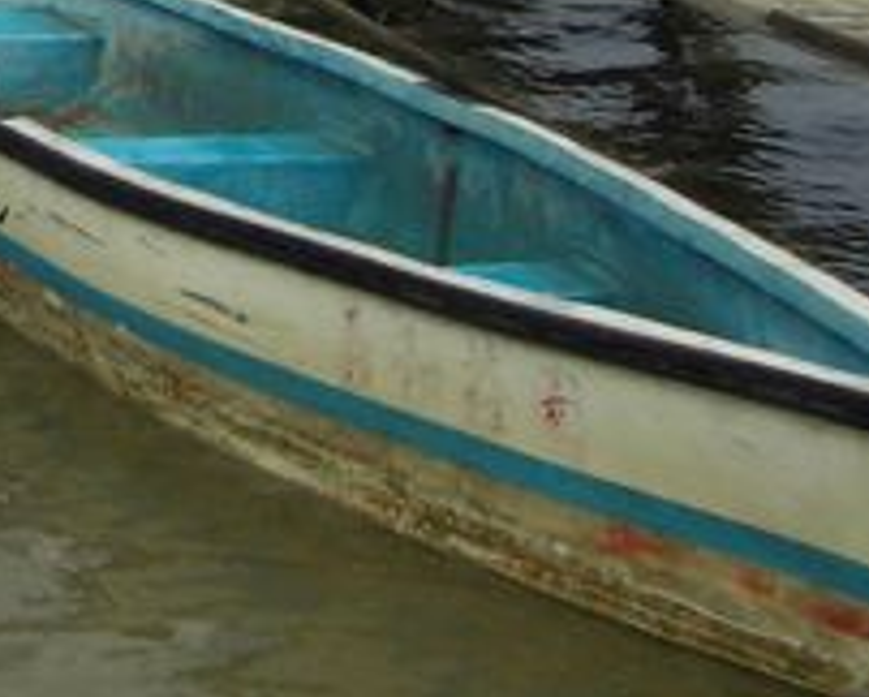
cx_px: -490
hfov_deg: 15.1
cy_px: -572
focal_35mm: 116
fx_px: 2986
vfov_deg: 12.2
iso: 80
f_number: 7.3
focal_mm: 4.3
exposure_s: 1/250
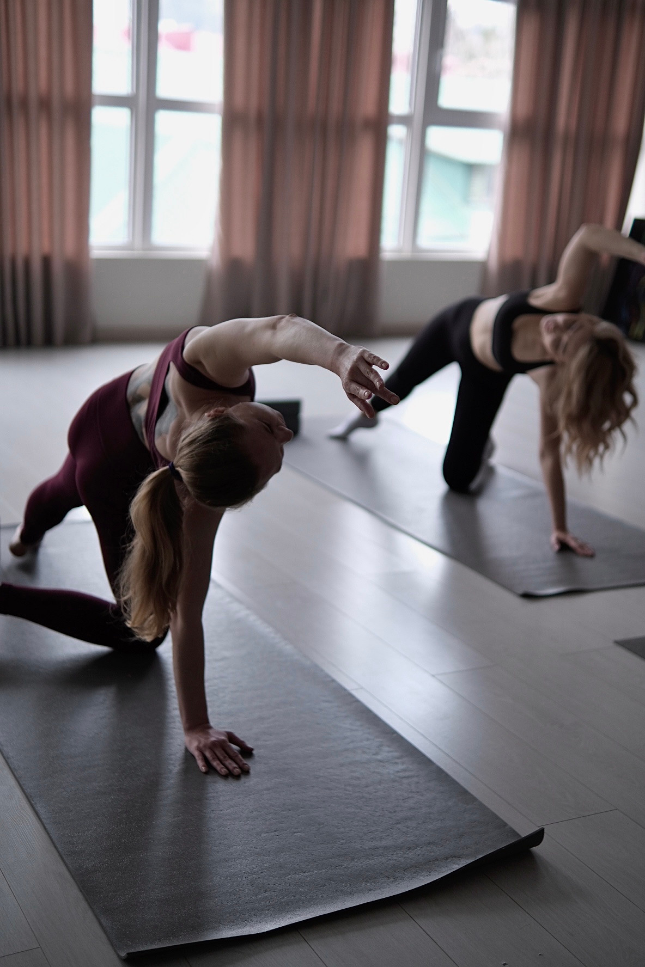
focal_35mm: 50
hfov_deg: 27.0
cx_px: 322
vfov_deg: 39.6
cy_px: 484
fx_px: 1344
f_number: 1.4
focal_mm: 33
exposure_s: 1/250
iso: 320
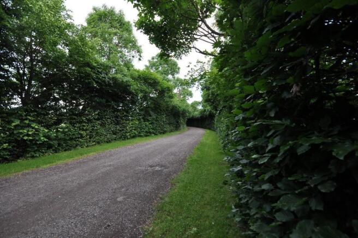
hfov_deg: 100.4
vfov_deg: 77.2
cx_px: 179
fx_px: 149
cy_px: 119
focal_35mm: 15
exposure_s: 1/160
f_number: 9
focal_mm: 10
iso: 400
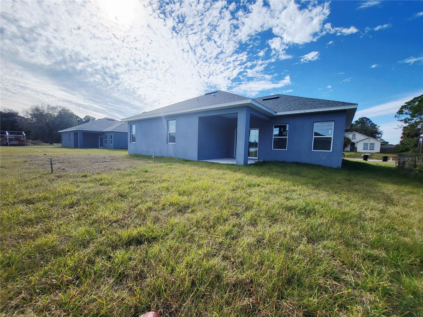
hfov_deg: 106.2
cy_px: 158
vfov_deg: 89.9
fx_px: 159
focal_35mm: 13
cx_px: 212
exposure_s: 1/1654
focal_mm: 1.74
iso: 32
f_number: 2.2
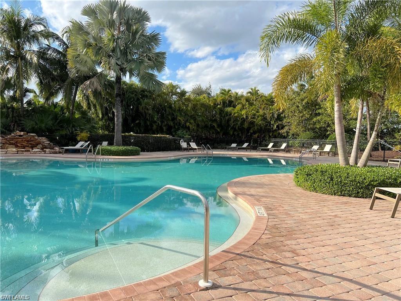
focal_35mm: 26
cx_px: 200
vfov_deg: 53.1
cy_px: 150
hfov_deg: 67.3
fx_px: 301
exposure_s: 1/2994
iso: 50
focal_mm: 5.7
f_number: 1.5
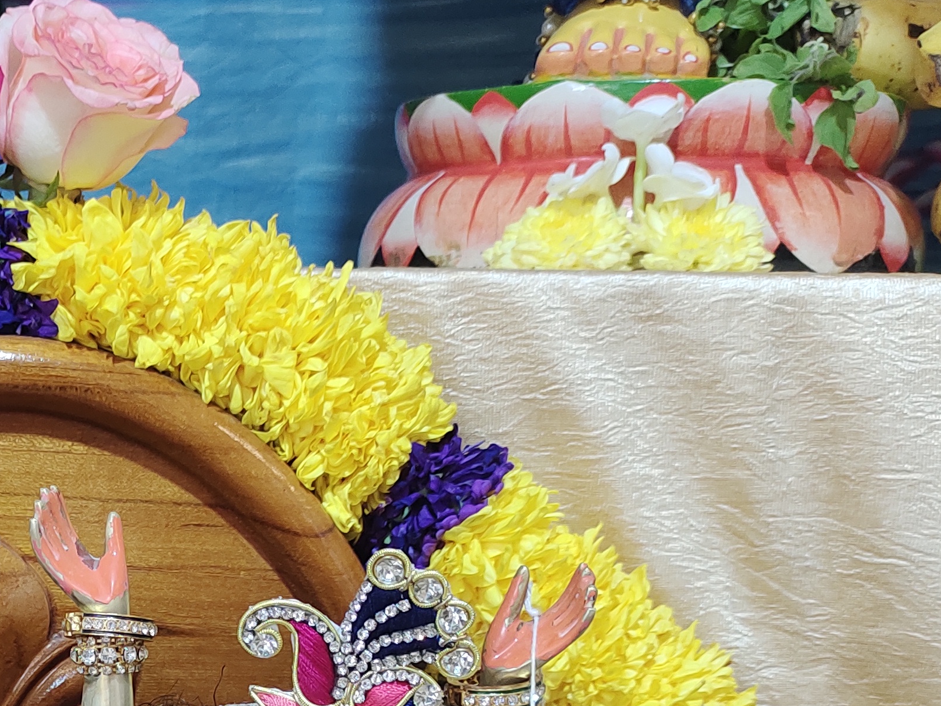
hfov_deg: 25.5
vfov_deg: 18.9
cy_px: 916
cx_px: -30
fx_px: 1957
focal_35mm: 72
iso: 907
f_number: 1.89
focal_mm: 5.42
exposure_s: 1/33.3
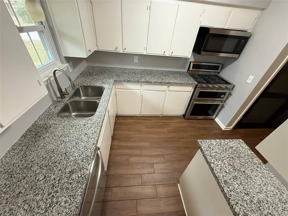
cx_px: 144
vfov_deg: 85.7
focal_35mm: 14
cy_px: 108
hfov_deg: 102.1
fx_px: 116
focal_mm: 2.22
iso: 500
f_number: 2.2
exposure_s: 1/60
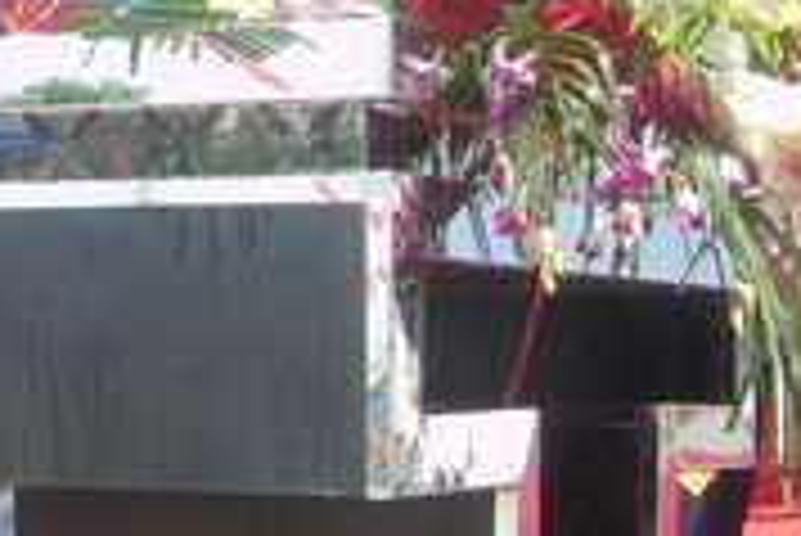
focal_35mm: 137
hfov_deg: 14.7
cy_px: 300
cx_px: -40
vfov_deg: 10.0
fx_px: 3051
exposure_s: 1/250
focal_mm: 7.6
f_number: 4.8
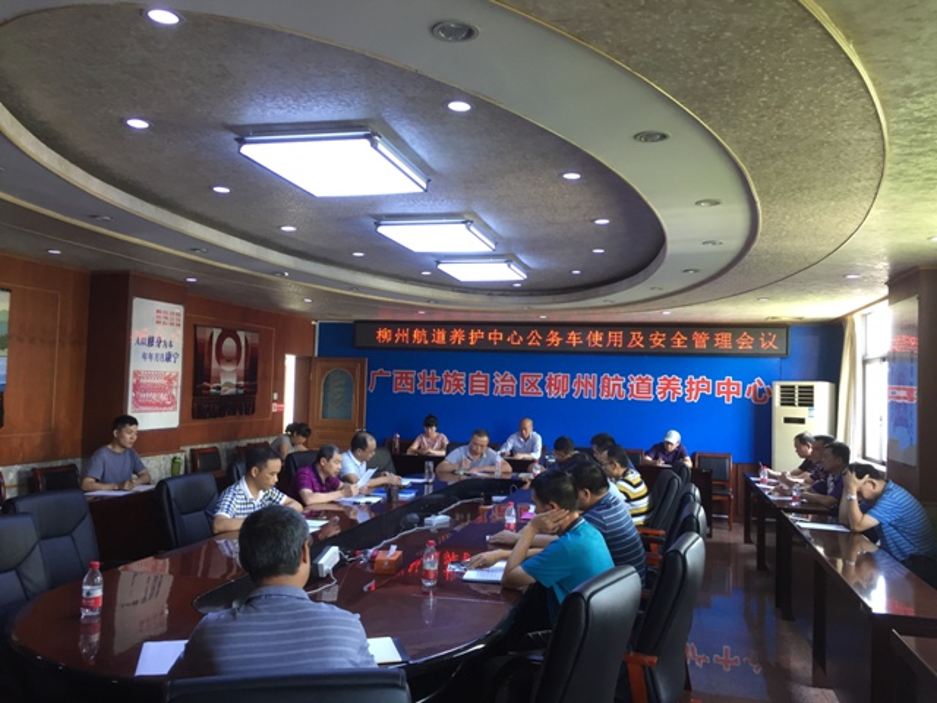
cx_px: 468
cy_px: 352
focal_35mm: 29
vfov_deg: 48.2
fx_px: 785
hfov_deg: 61.7
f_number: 2.2
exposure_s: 1/33
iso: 100
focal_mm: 4.15
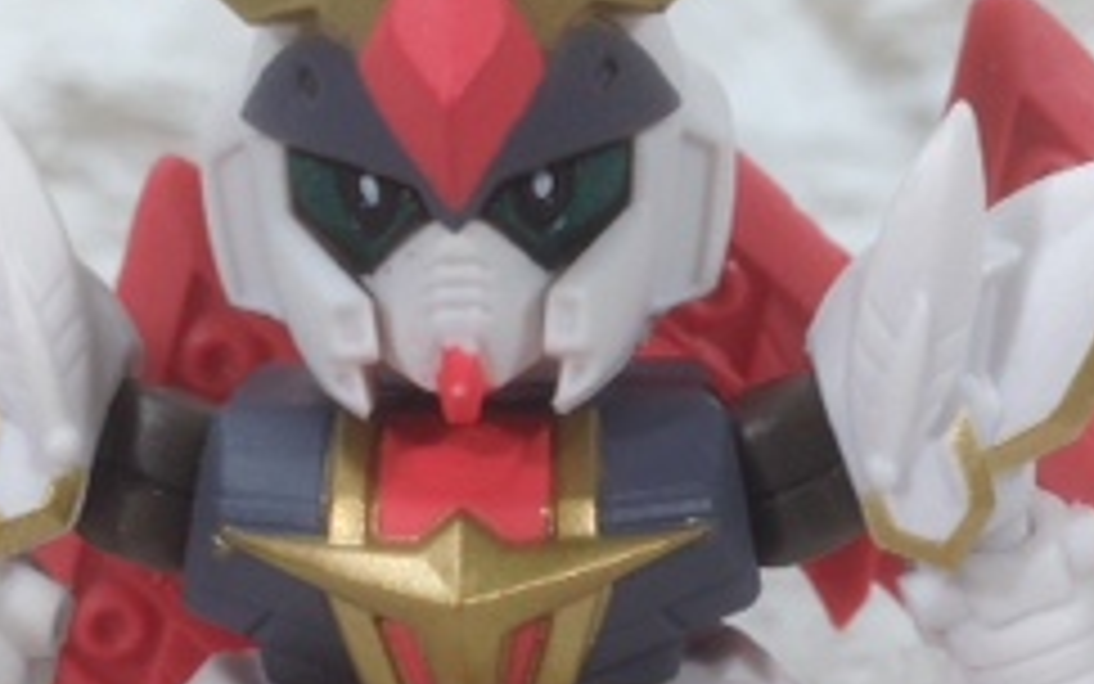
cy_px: 374
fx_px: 2744
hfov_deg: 22.5
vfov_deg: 14.2
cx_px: 608
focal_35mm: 92
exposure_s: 1/121
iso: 50
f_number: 2.4
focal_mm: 4.12
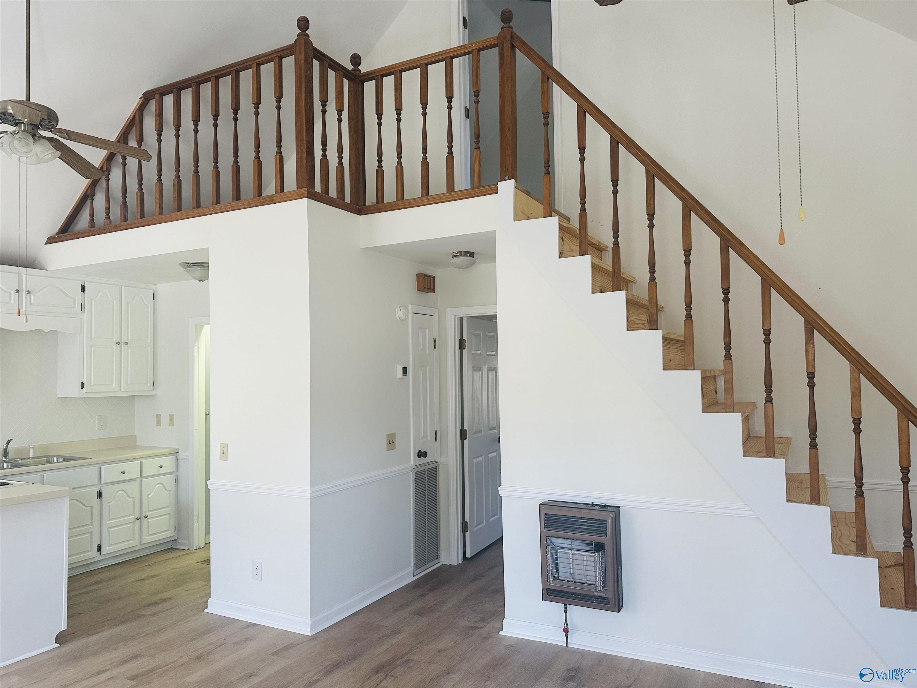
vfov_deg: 56.8
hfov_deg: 71.6
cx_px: 458
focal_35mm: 24
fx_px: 636
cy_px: 344
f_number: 1.78
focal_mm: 6.86
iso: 200
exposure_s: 1/120
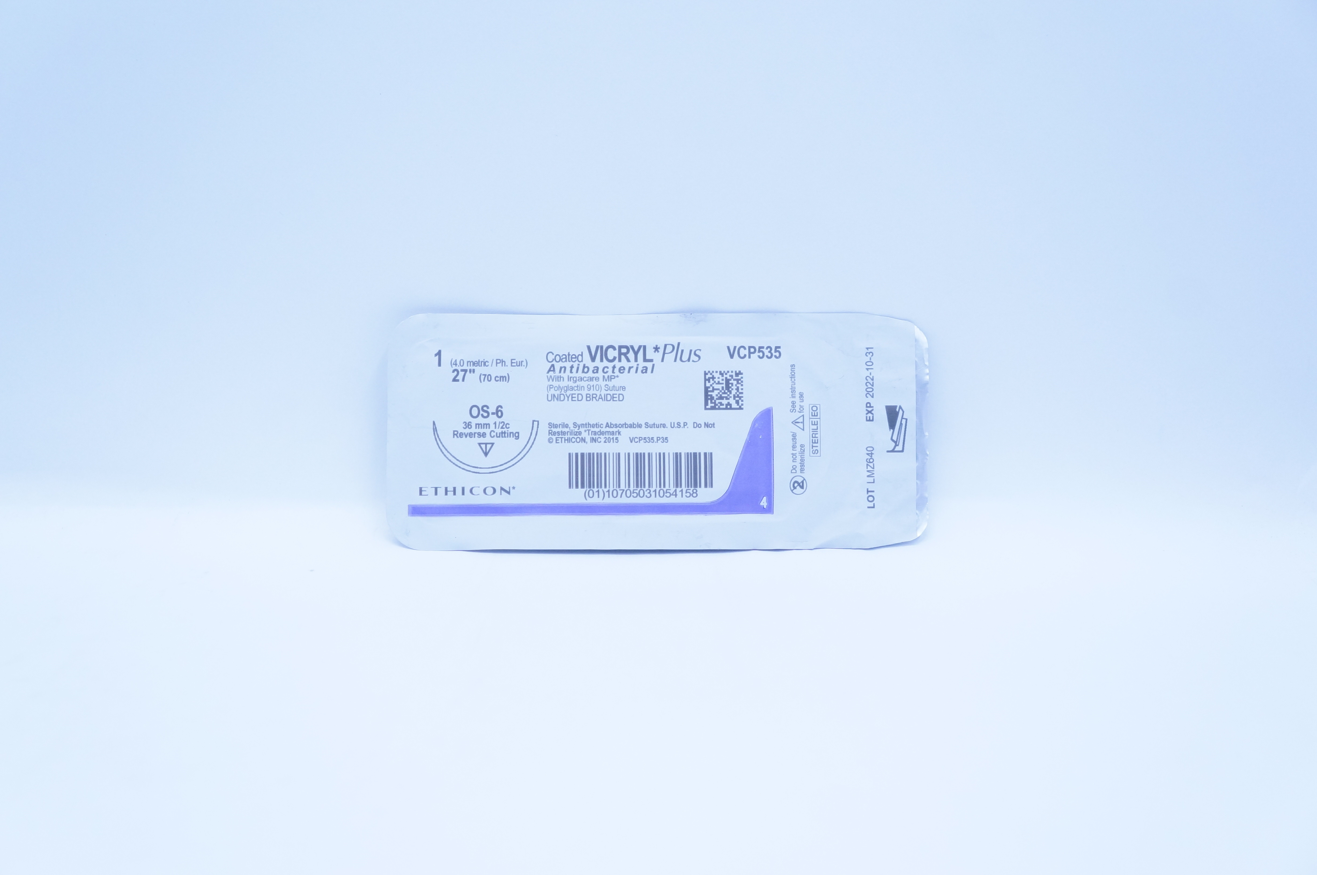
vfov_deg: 32.9
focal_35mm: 40
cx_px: 658
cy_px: 438
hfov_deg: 48.0
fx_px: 1480
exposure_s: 1/200
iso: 800
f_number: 4.5
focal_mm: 27
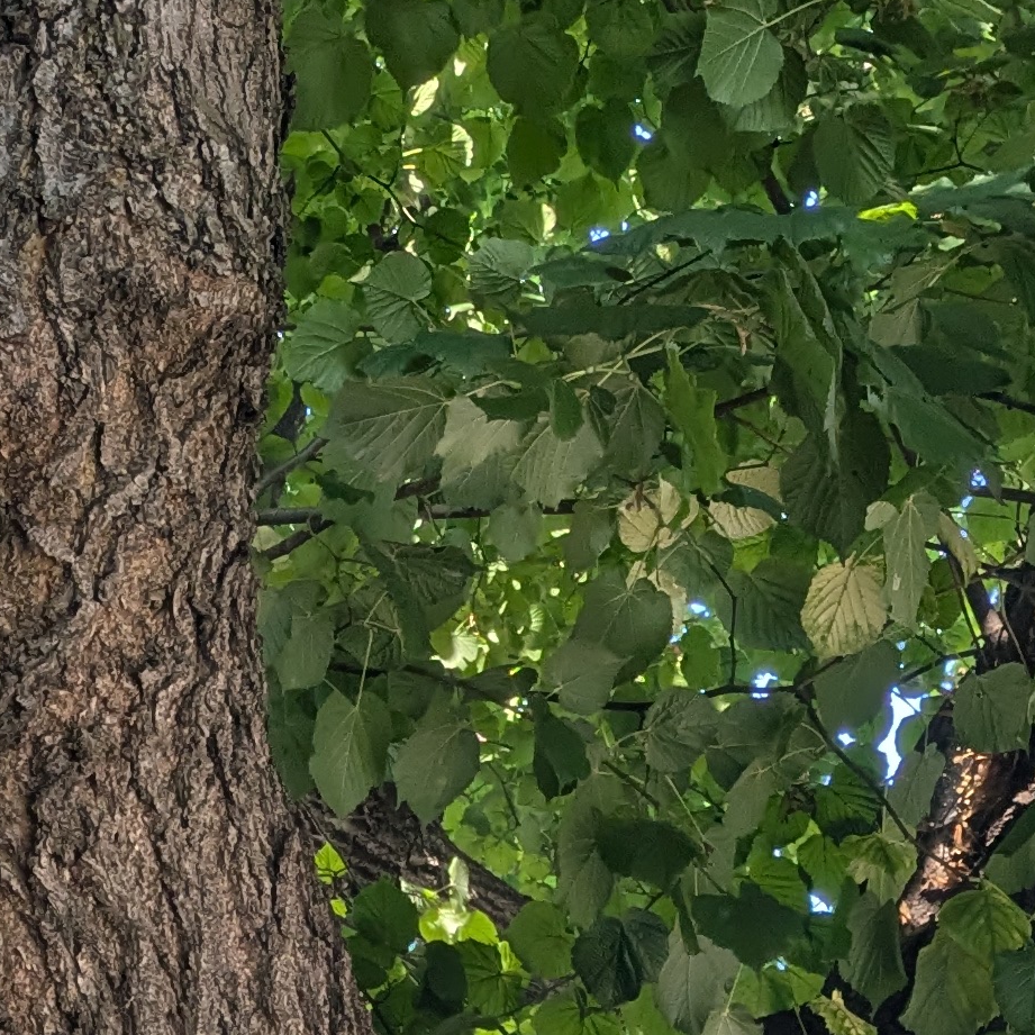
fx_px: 3755
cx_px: 139
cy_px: 1423
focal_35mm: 111
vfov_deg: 14.9
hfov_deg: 15.5
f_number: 1.89
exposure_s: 1/273
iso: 72
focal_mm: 5.43
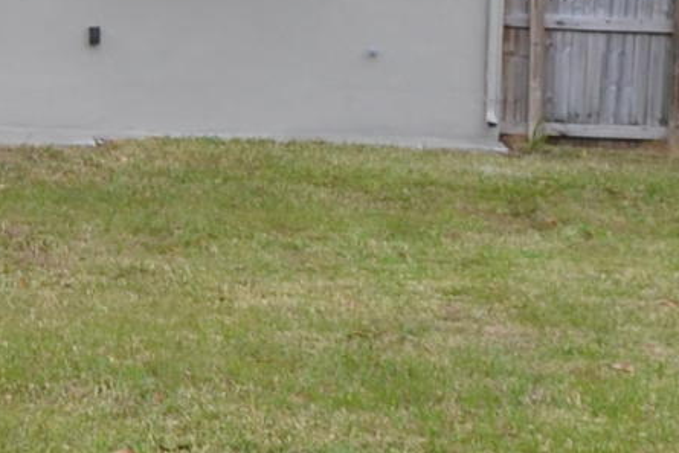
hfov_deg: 10.8
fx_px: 3434
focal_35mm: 182
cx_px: -377
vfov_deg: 7.5
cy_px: 307
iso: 160
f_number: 5.6
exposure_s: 1/125
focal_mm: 18
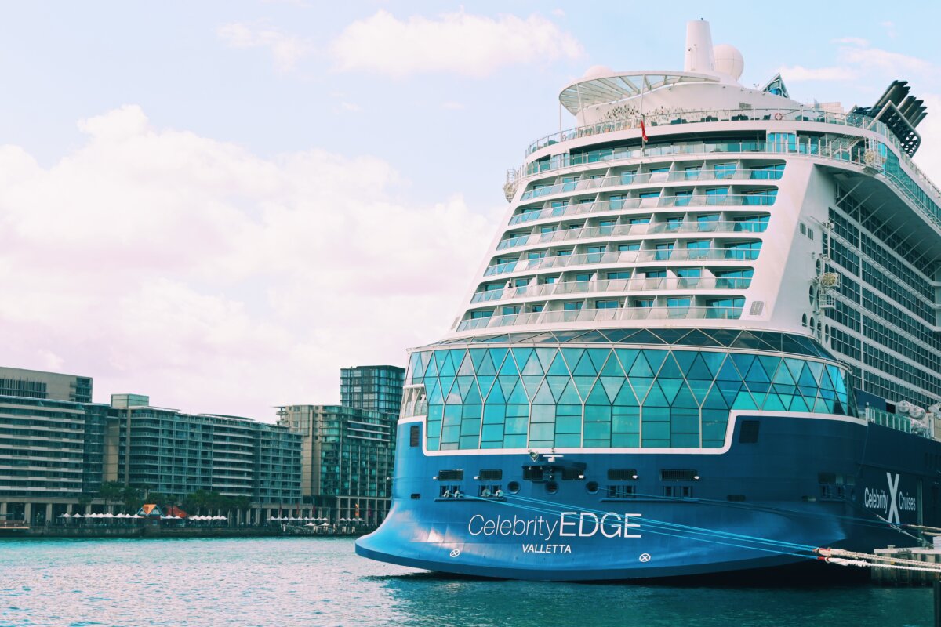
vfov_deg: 23.8
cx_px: 470
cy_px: 314
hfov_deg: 35.1
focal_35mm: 57
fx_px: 1490
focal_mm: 38
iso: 100
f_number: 7.1
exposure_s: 1/400
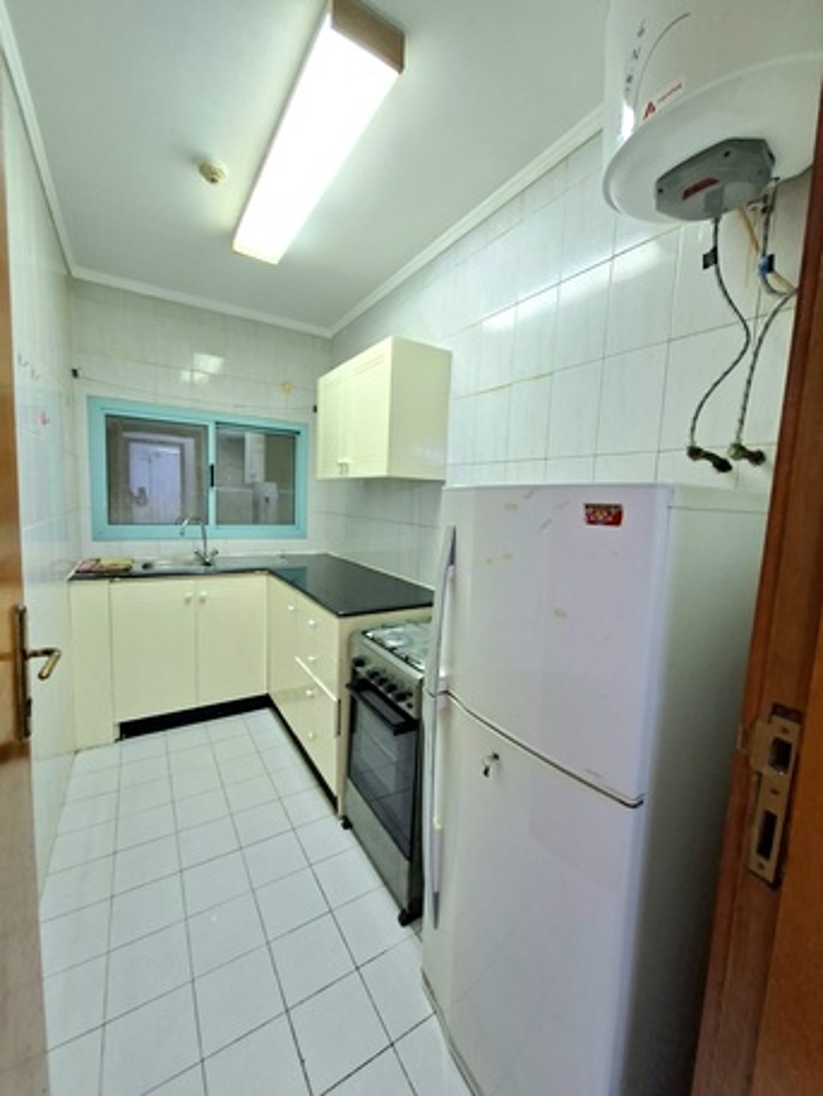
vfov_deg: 106.2
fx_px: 412
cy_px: 548
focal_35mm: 13
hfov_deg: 89.9
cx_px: 412
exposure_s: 1/25
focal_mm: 1.74
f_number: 2.2
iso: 200
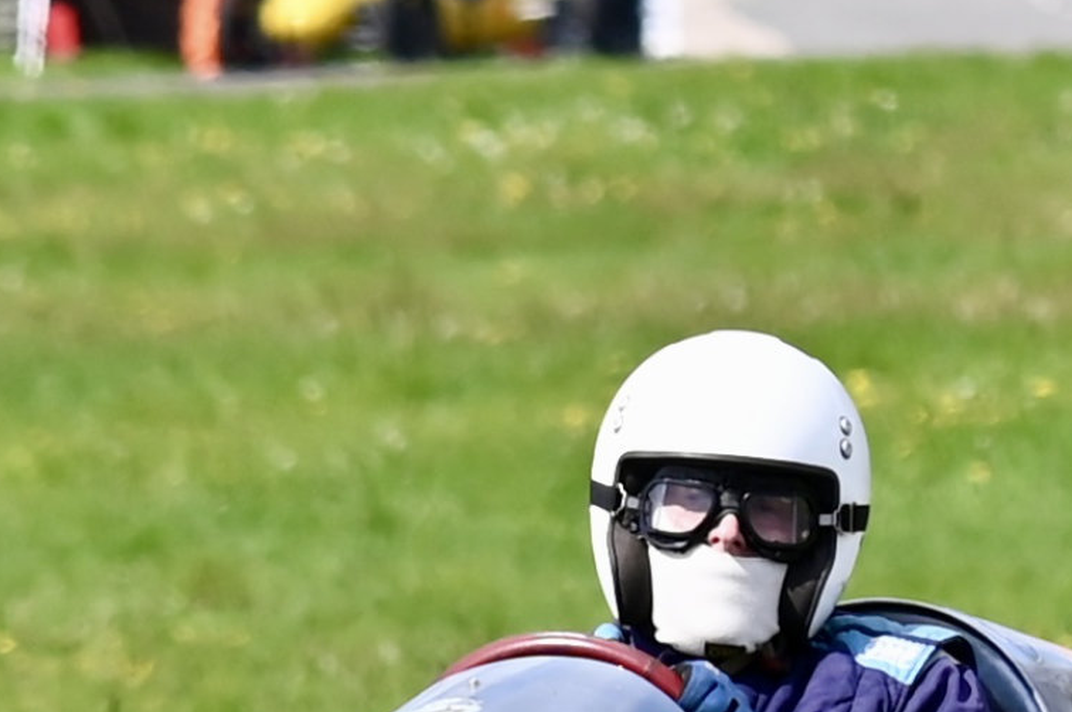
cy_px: 910
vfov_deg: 2.8
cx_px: 809
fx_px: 14545
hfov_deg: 4.2
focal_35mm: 489
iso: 200
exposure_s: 1/1000
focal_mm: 185
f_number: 5.6
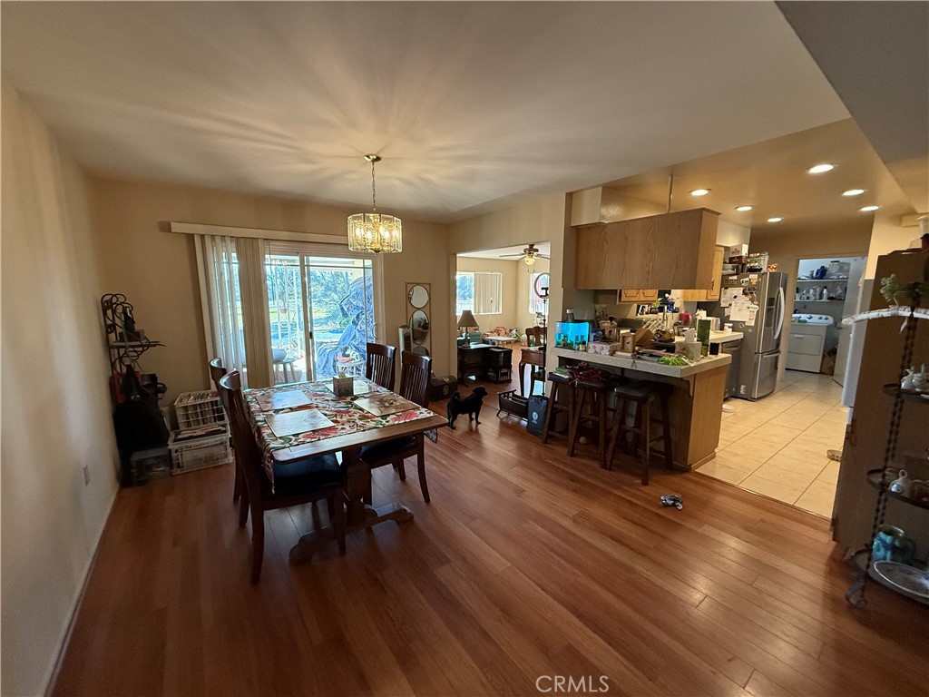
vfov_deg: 85.7
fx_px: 376
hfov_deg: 102.1
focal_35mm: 14
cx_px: 464
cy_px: 348
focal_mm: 2.22
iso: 400
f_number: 2.2
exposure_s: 1/120
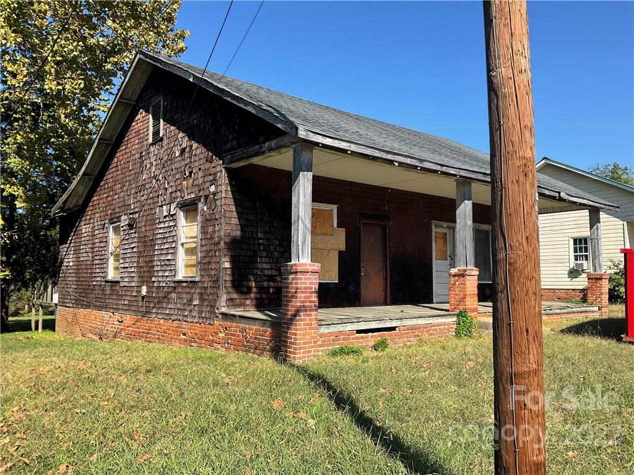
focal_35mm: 29
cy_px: 238
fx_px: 531
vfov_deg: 48.2
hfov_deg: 61.7
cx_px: 317
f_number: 1.8
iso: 25
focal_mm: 3
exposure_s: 1/1015
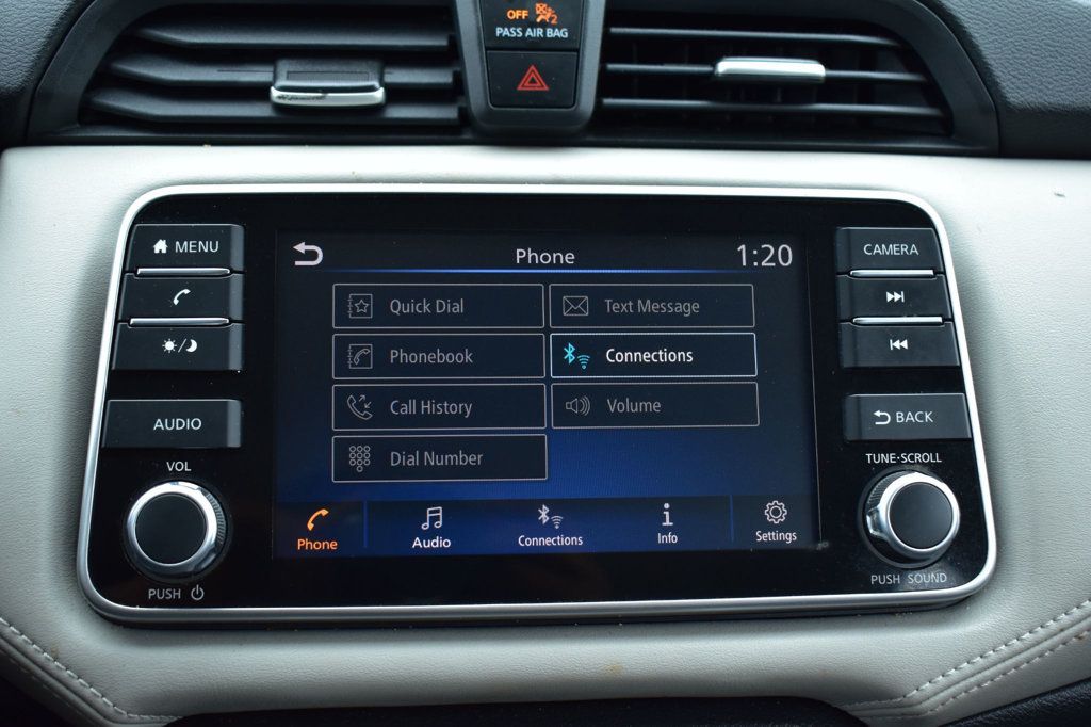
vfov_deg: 31.9
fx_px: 1272
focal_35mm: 42
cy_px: 364
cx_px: 546
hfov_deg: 46.4
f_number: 5.6
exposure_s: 1/100
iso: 400
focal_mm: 28
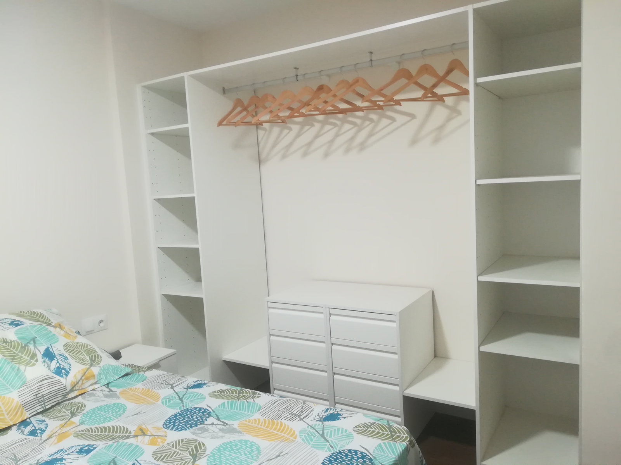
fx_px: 466
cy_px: 232
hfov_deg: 67.3
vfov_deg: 53.1
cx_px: 310
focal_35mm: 26
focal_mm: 3.83
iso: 250
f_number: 2.2
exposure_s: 1/33.3
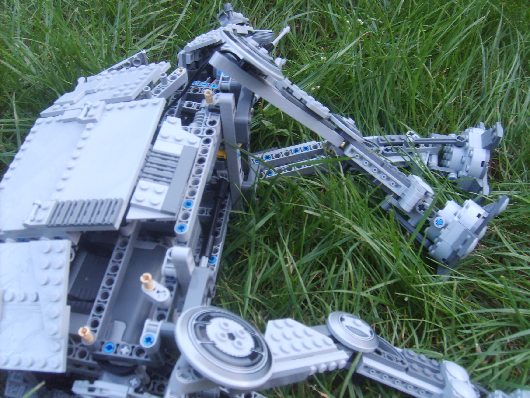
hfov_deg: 52.6
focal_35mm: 35
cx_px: 265
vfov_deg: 40.7
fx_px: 536
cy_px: 199
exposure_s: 1/30
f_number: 2.8
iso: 106
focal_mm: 5.8
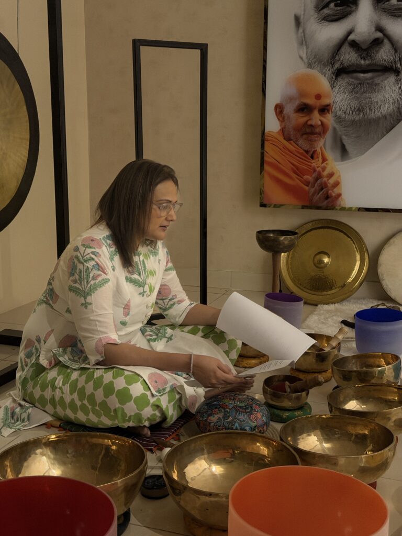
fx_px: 743
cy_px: 268
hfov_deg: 30.3
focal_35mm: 48
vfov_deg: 39.7
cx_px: 201
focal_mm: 6.76
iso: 640
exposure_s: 1/20
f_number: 1.78
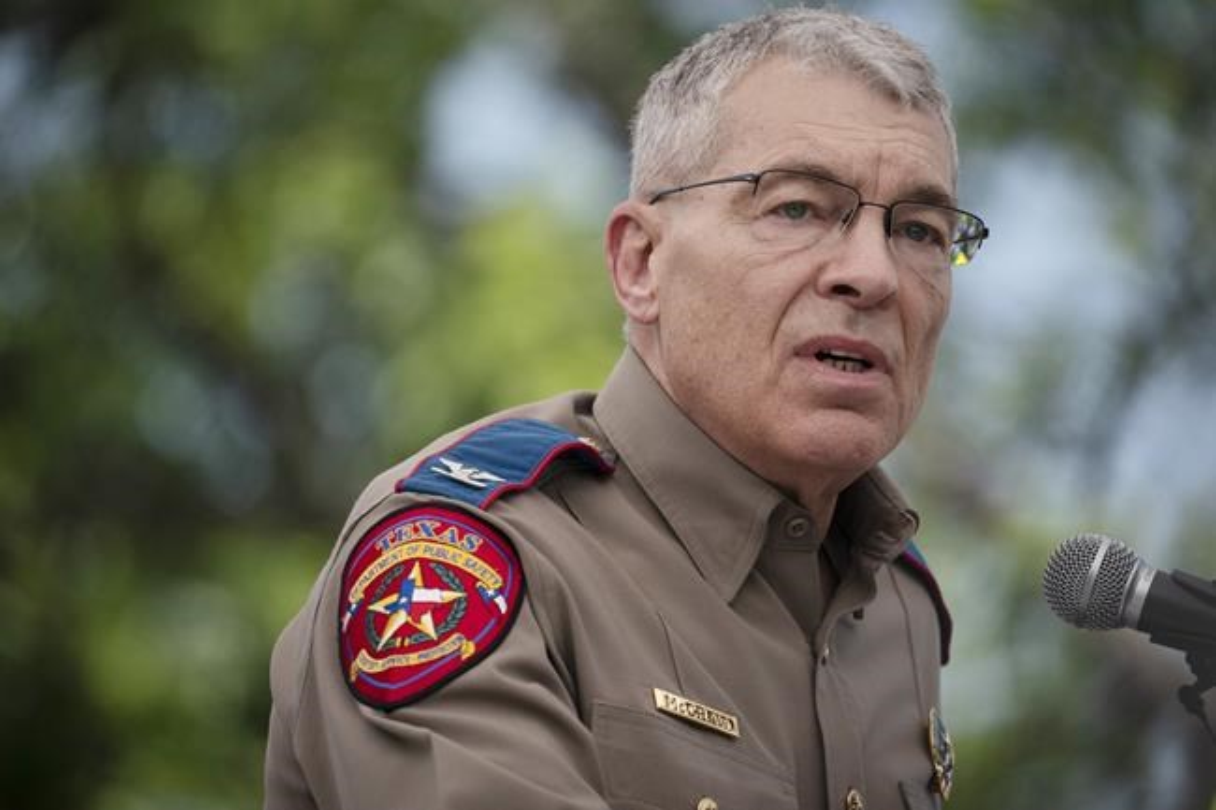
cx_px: 608
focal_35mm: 400
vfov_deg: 3.4
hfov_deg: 5.2
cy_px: 405
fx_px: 13507
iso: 640
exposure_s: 1/2000
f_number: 5.6
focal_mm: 400
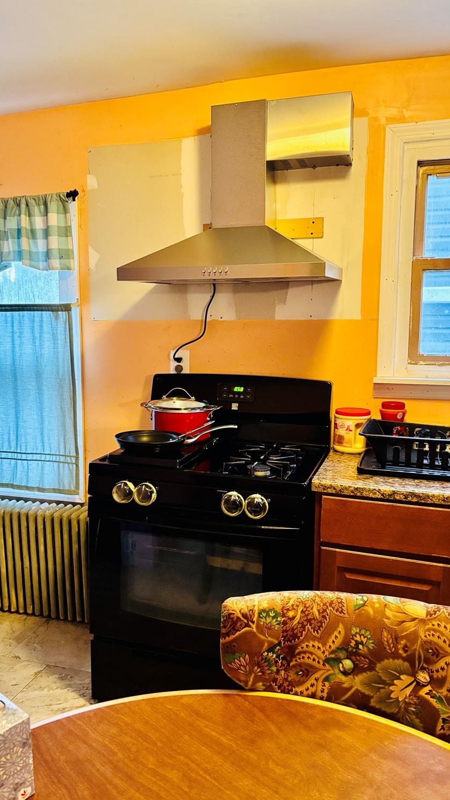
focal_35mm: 29
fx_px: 615
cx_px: 198
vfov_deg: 66.1
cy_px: 406
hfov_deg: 40.1
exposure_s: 1/60
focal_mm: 5.96
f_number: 1.6
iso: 500
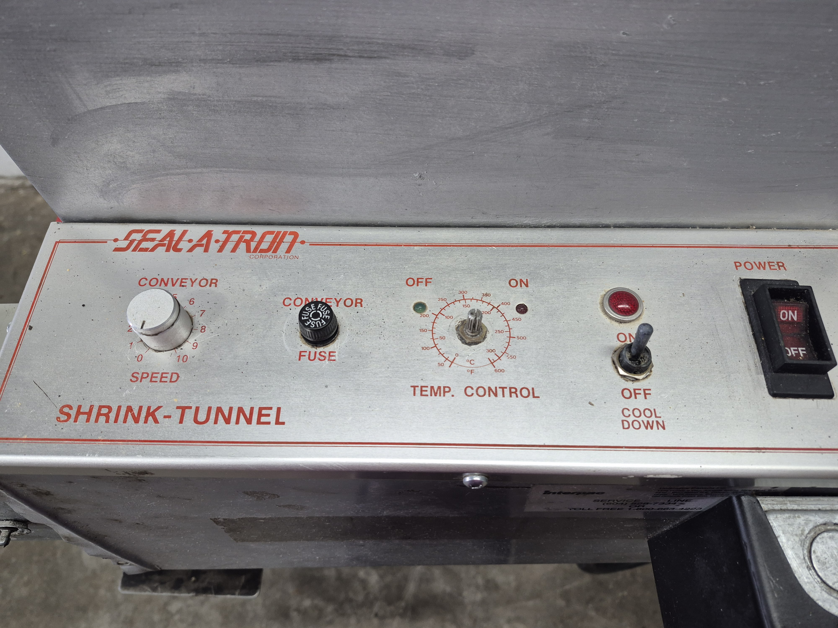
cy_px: 314
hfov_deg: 73.9
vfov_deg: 58.9
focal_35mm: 23
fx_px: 557
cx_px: 419
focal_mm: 5.4
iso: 200
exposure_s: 1/120
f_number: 1.8
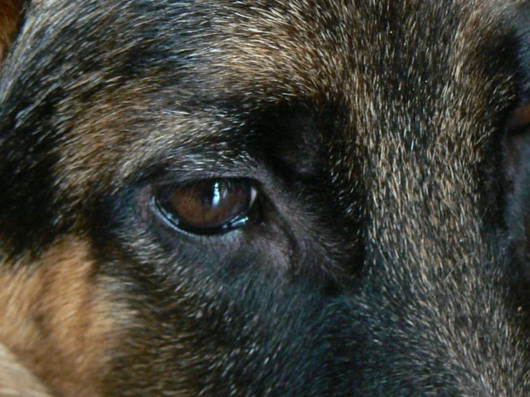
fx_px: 2312
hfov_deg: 13.1
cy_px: 198
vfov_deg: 9.8
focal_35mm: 151
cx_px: 234
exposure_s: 1/13
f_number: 3.2
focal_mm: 14.9
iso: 200
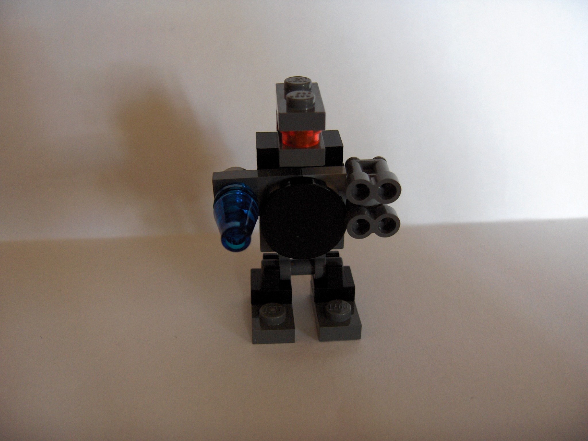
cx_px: 294
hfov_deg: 47.9
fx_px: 662
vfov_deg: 36.8
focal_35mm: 39
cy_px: 220
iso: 200
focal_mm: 8
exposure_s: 1/41.9
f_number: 2.8
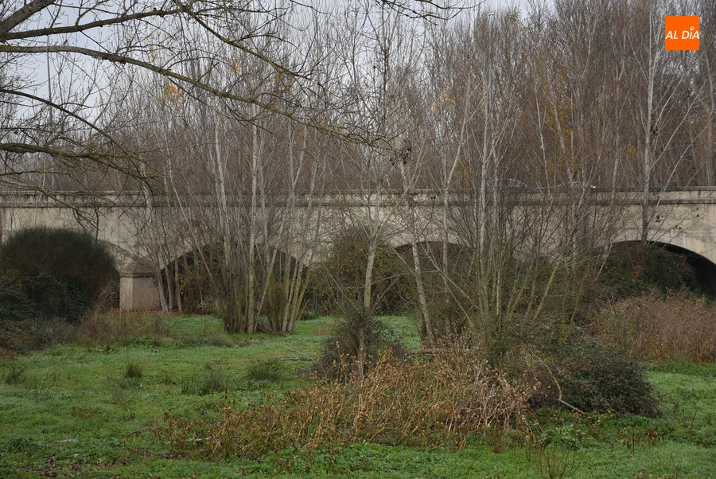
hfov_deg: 24.2
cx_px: 358
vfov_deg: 16.3
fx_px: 1672
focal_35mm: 84
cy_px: 240
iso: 100
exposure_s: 1/200
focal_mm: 56
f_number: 4.8
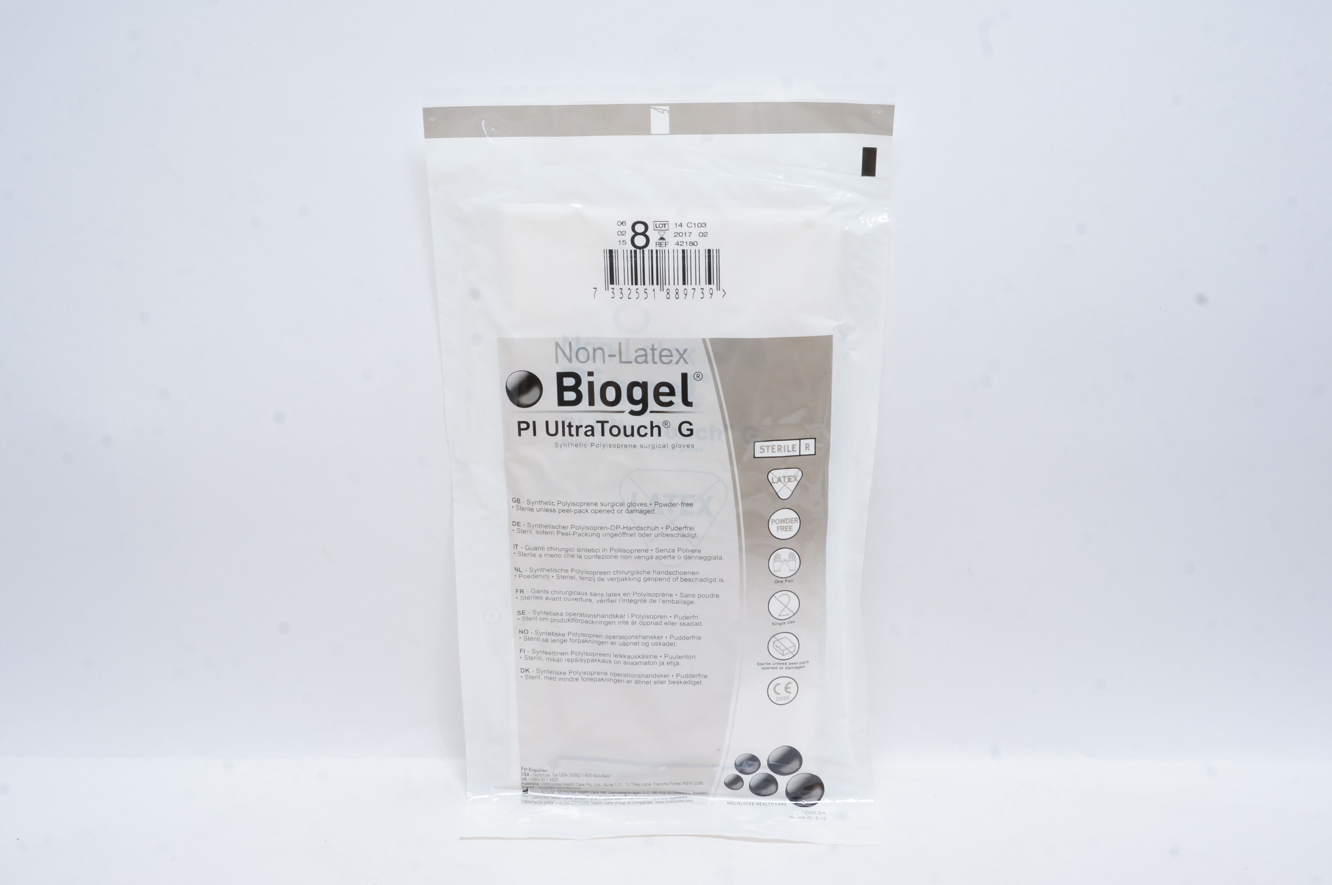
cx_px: 666
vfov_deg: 36.8
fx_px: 1331
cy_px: 442
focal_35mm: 36
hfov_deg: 53.2
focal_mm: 24
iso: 800
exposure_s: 1/6
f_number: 18
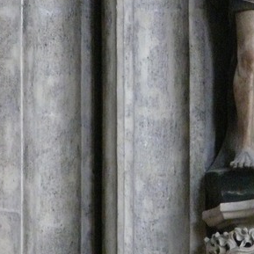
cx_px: 176
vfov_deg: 2.3
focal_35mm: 755
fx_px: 6268
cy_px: 0
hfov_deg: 2.3
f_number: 3.6
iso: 800
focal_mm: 69.5
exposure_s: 1/13
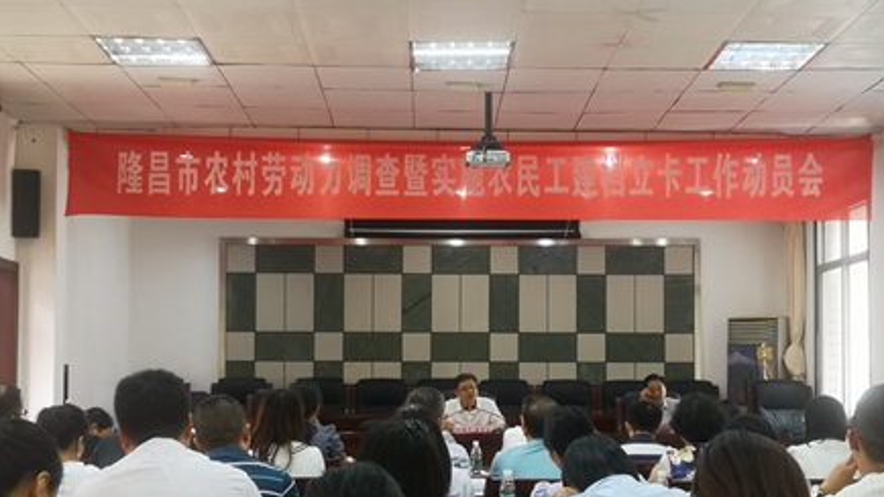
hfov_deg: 38.5
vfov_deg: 22.1
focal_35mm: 54
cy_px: 333
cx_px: 445
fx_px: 1266
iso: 125
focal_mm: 3.95
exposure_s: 1/50
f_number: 1.8
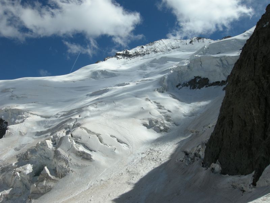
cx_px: 135
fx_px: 273
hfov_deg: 52.6
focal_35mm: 35
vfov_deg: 40.7
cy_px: 102
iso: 64
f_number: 6.8
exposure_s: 1/382
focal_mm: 7.5
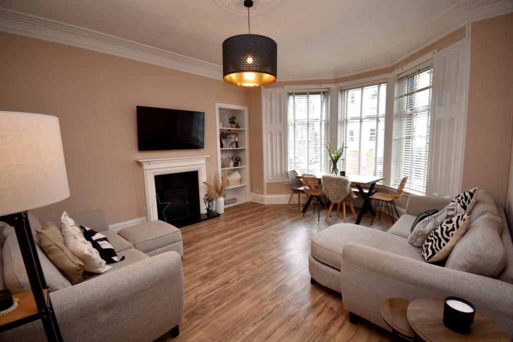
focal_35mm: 15
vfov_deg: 77.3
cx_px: 256
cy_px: 171
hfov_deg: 100.4
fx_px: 214
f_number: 4.5
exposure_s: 1/20
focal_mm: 10
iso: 100
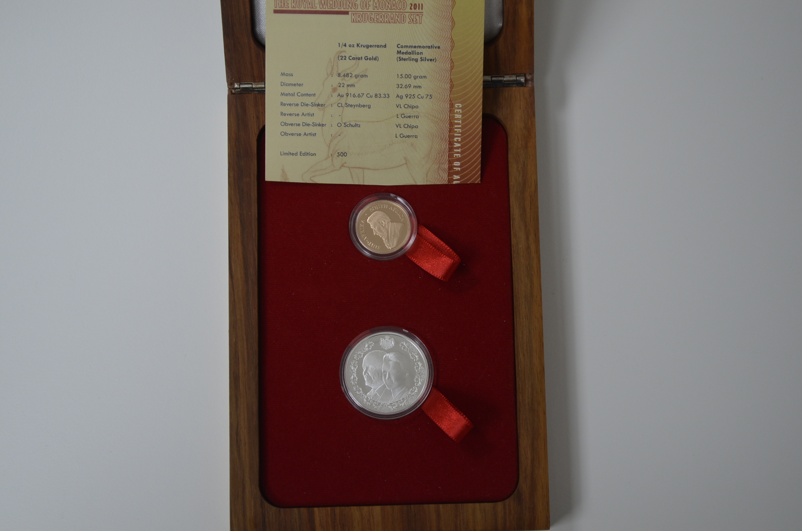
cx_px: 401
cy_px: 266
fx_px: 1501
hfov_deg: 29.9
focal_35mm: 68
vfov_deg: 20.1
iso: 450
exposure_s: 1/60
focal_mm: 45
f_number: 5.3
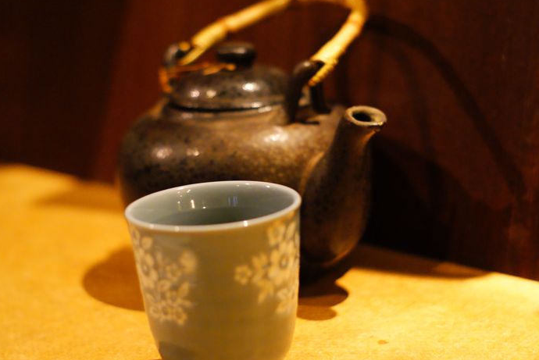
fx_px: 1303
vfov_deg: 15.7
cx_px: 245
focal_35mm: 87
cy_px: 174
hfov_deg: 23.4
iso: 1600
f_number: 2.2
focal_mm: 50
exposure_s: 1/20
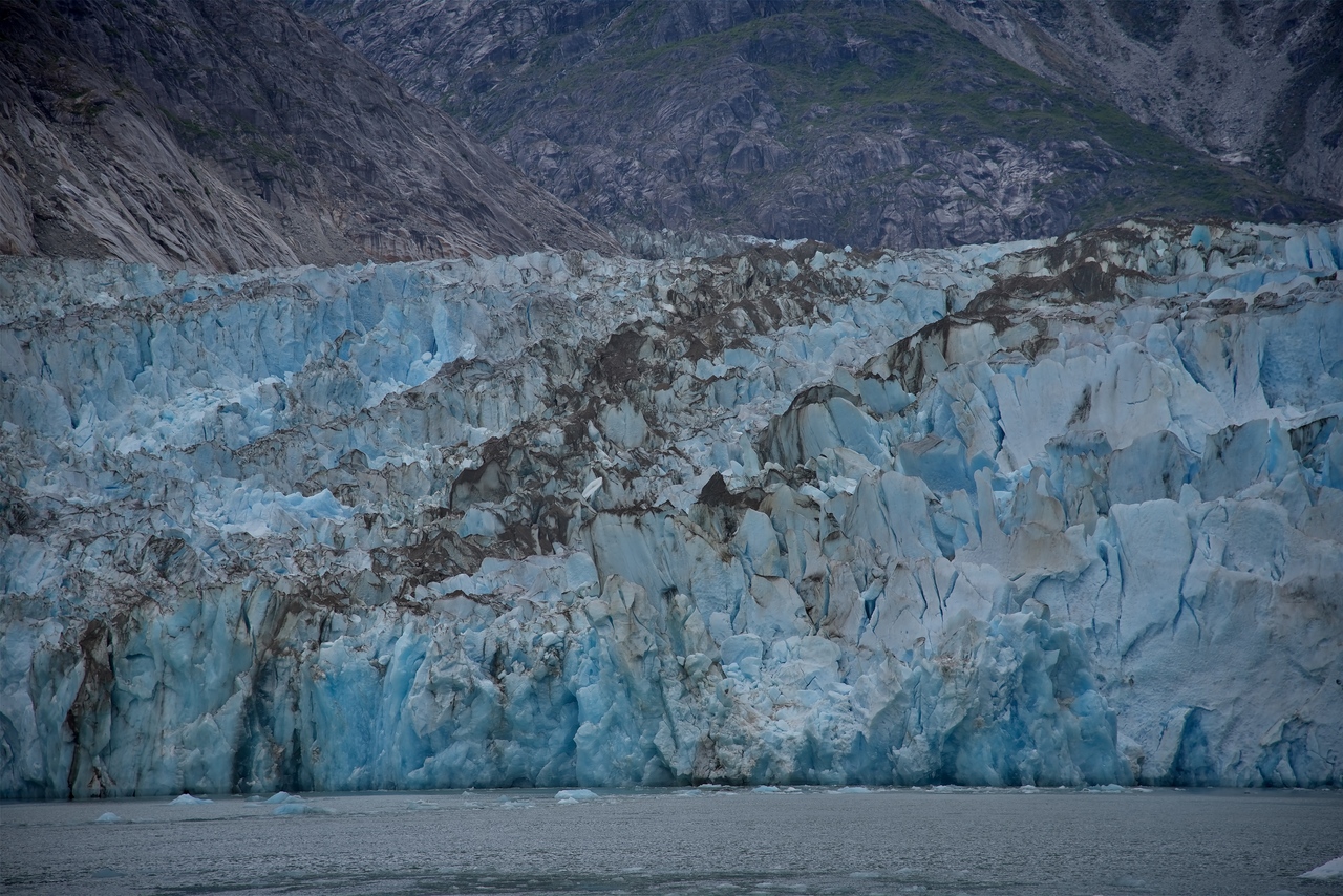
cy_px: 448
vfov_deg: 11.4
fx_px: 4477
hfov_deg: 17.1
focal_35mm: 120
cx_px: 672
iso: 100
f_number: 5
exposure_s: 1/250
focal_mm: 120
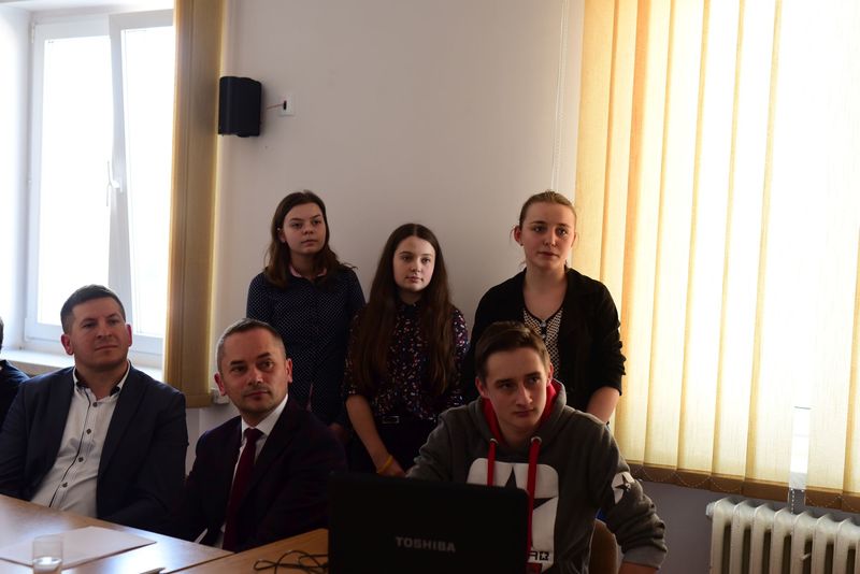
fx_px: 1195
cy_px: 287
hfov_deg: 39.6
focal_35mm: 50
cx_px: 430
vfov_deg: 27.0
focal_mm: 50
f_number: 3.2
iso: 1000
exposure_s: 1/100
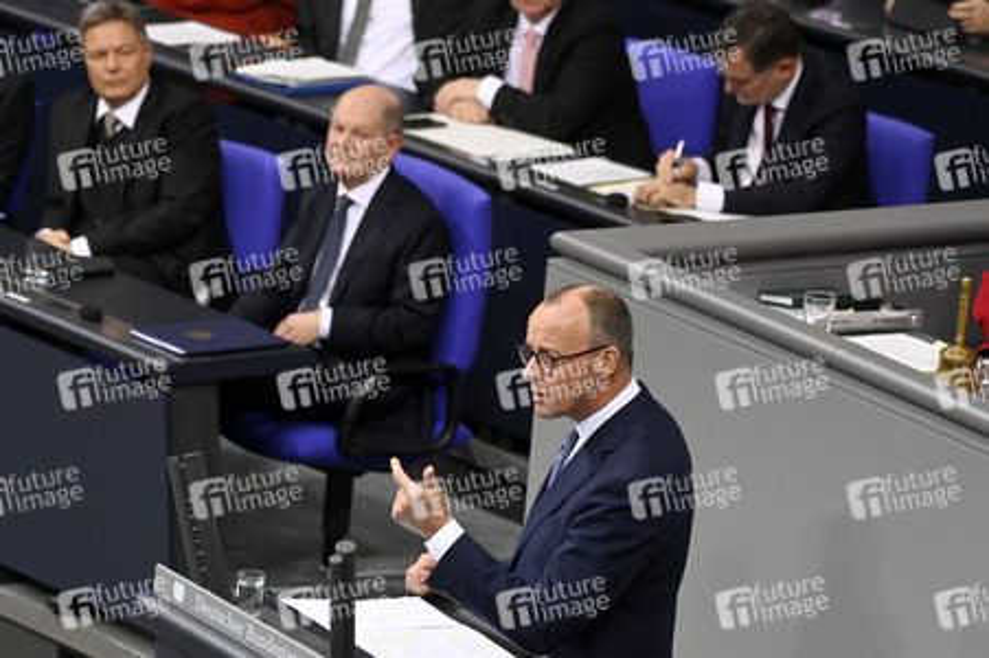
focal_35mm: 260
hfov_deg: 7.9
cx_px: 494
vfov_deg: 5.3
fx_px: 7137
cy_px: 329
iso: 10000
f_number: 5.6
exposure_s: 1/400
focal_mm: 260
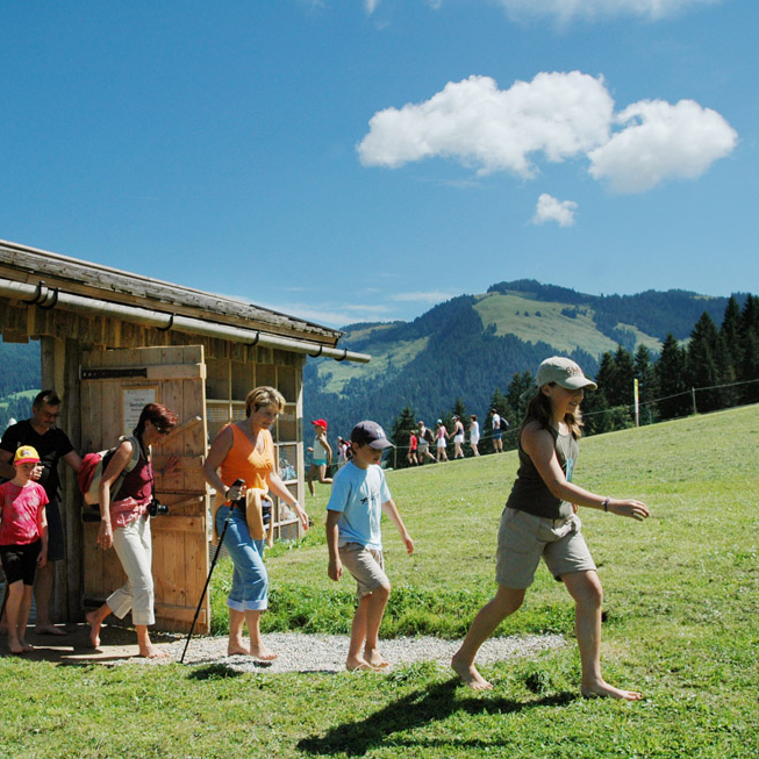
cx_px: 224
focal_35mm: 39
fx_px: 967
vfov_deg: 42.8
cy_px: 383
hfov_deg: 42.0
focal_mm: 20
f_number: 5.6
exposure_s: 1/1600
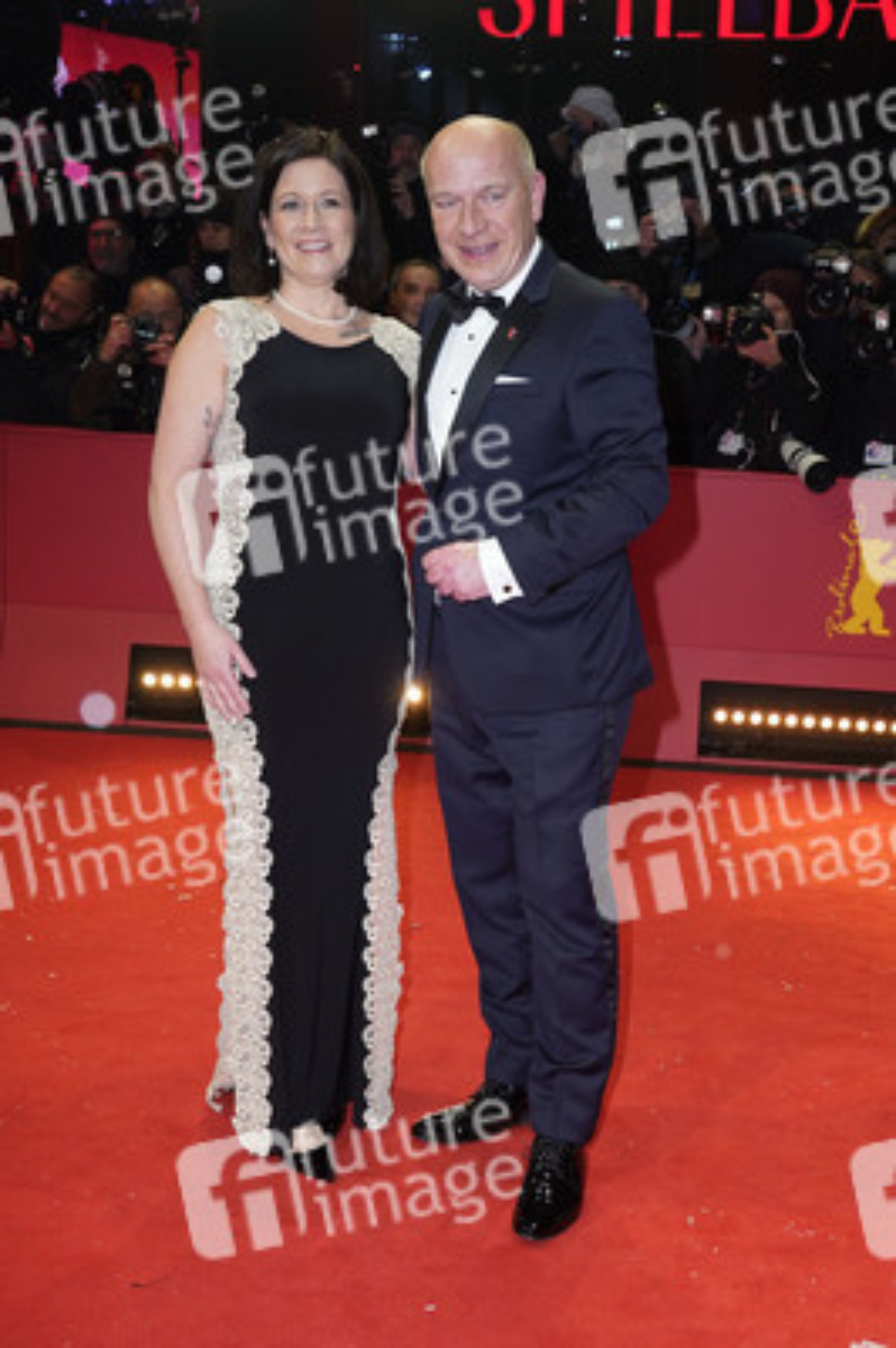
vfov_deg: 54.5
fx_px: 1309
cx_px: 448
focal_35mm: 35
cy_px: 674
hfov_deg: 37.8
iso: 640
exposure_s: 1/160
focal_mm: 35
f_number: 5.6
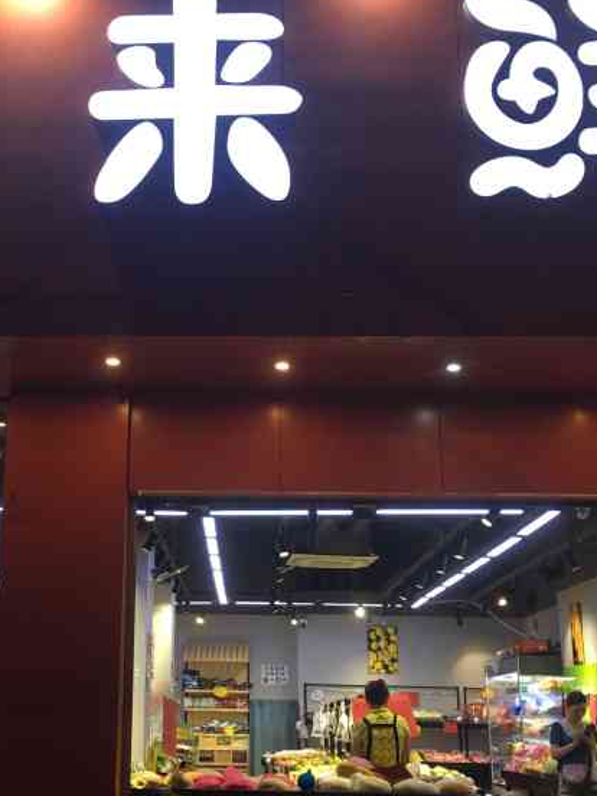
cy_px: 384
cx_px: 177
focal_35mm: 49
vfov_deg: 38.9
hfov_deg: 29.4
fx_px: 1127
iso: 50
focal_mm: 4.15
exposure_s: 1/33
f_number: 2.2
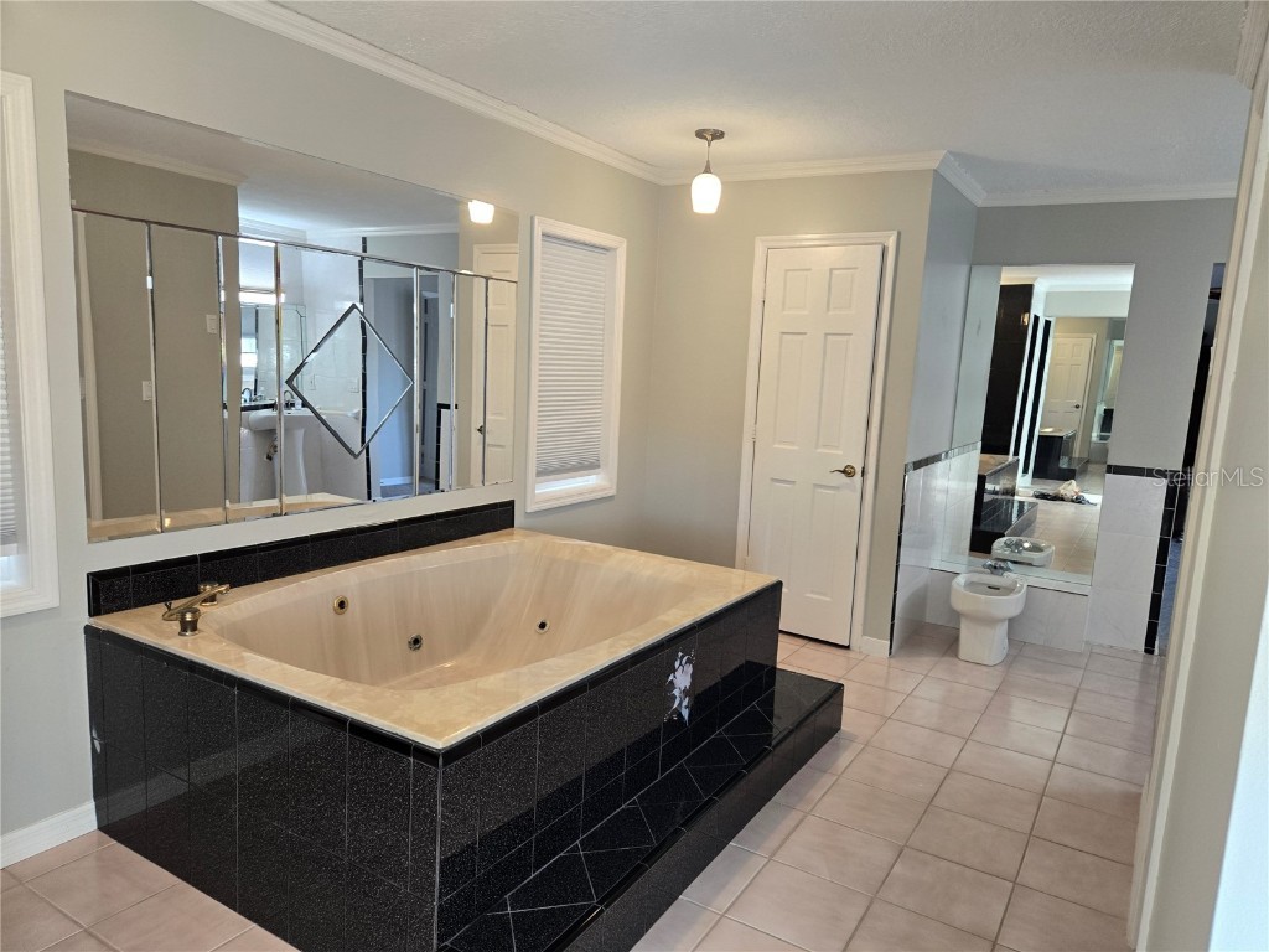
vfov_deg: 58.9
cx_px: 634
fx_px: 843
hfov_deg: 73.9
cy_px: 476
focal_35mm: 23
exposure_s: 1/120
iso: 200
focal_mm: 5.4
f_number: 1.8
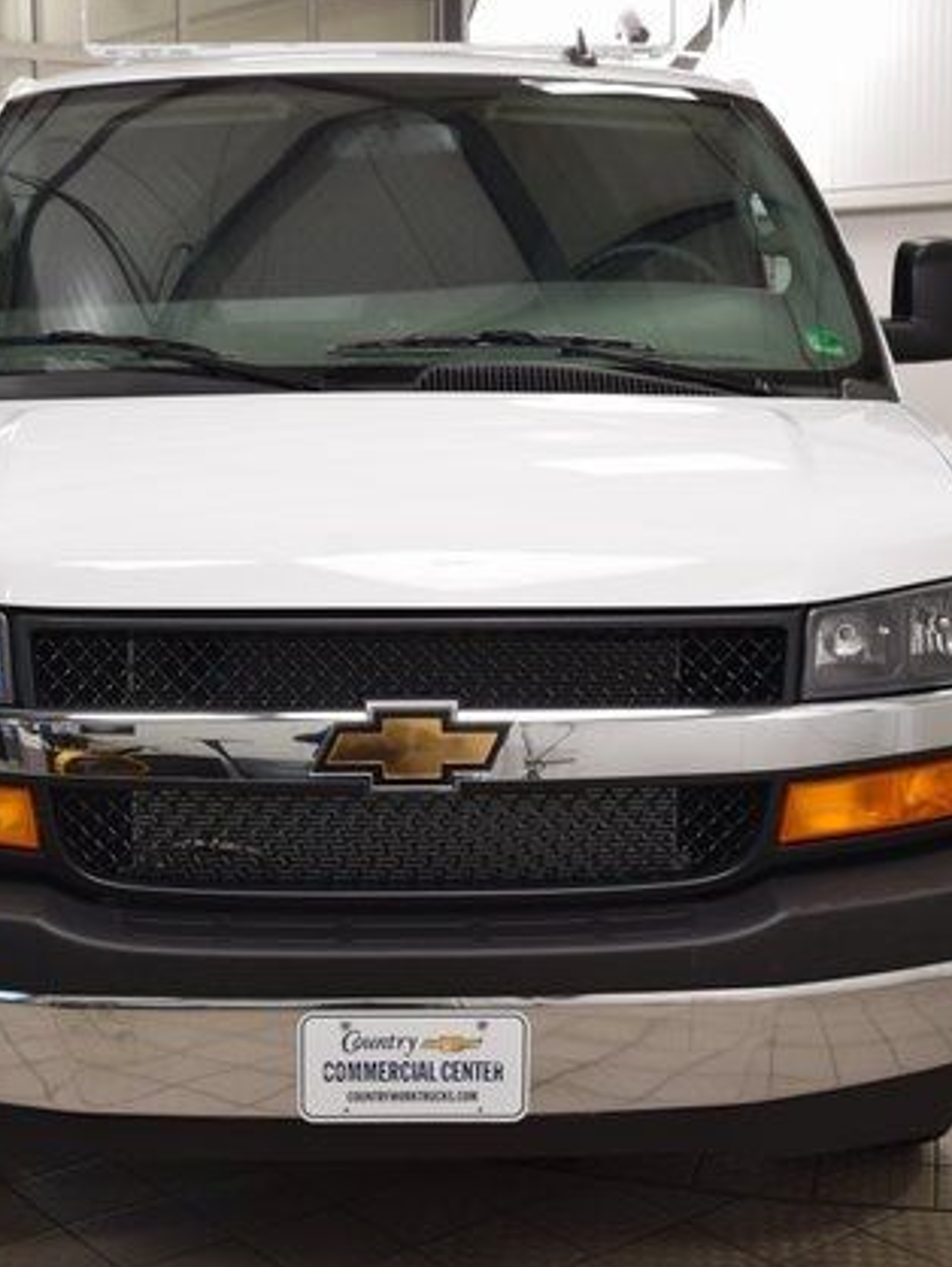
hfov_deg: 27.5
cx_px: 400
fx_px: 1941
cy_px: 632
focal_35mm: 53
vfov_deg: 36.2
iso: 800
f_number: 8
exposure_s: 1/60
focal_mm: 24
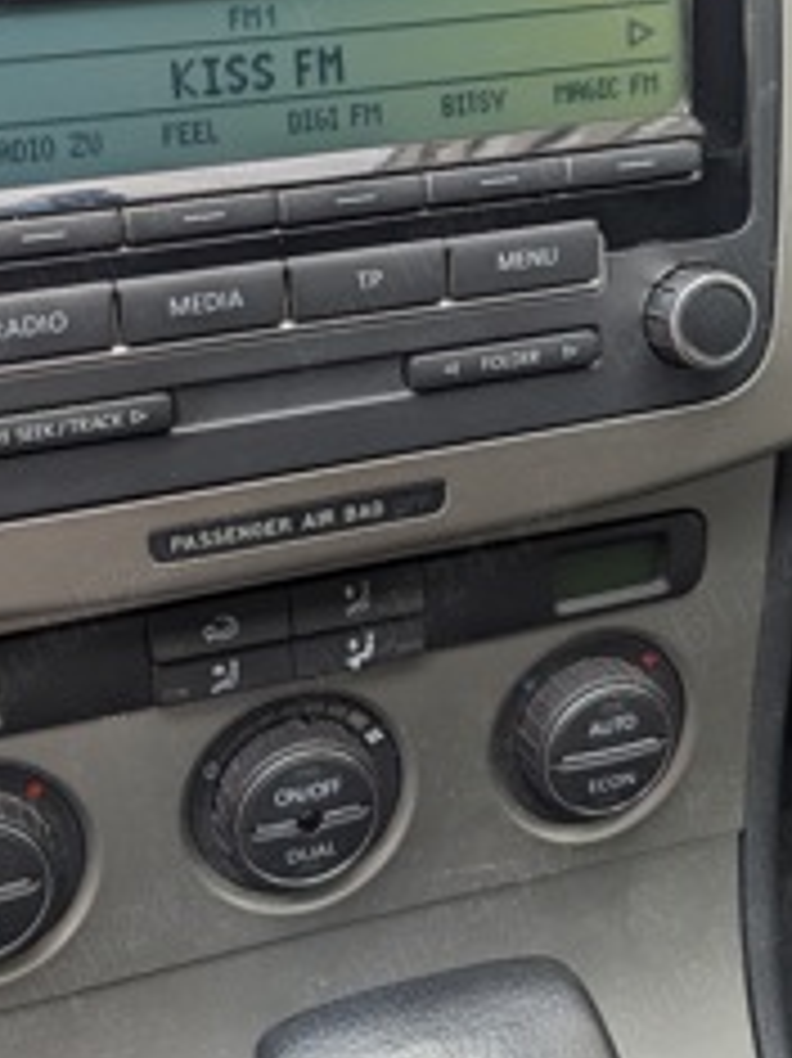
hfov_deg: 31.3
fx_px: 1405
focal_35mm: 46
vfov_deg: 40.6
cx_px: 270
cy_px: 329
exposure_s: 1/199
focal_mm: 4.38
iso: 49
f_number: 1.73
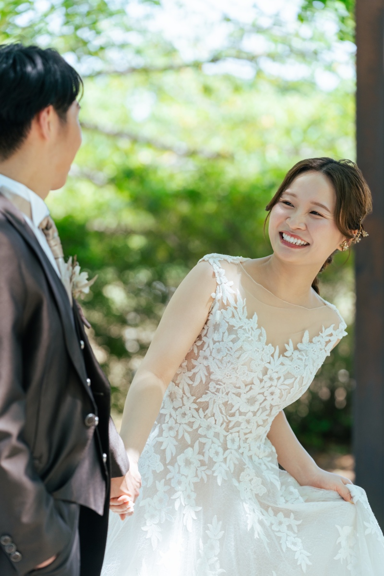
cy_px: 288
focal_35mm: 123
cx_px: 192
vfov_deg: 16.7
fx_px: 1968
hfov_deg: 11.1
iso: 320
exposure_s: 1/500
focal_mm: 123
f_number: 3.5
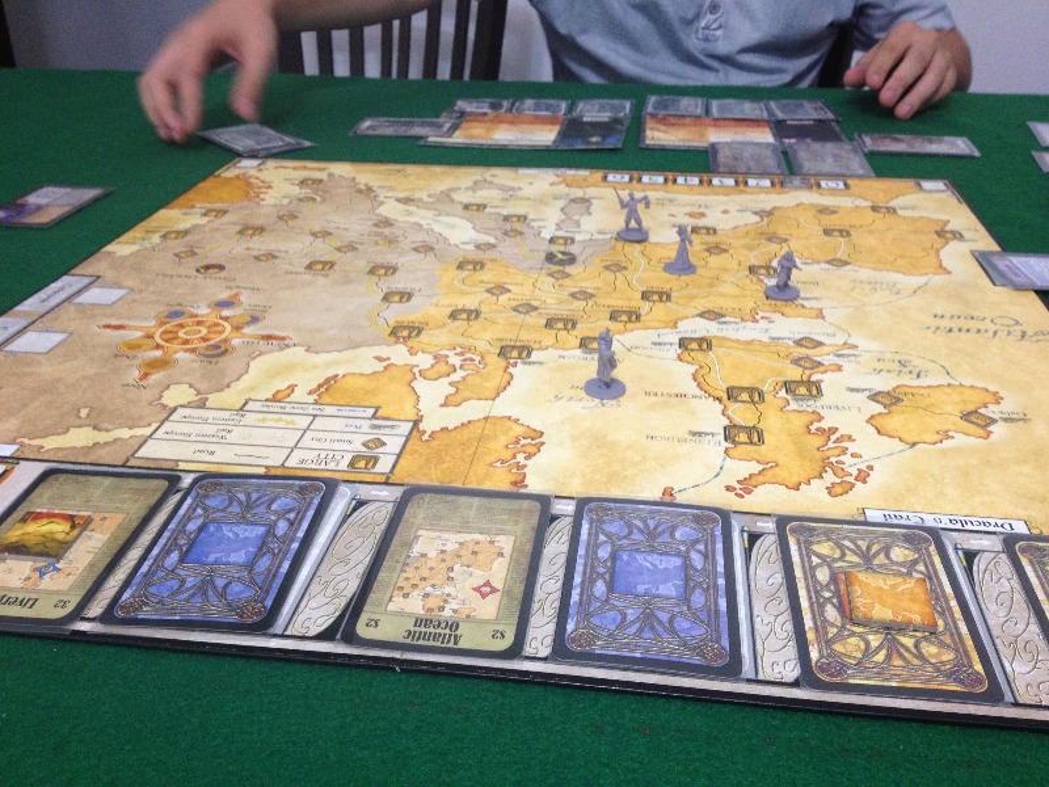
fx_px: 1061
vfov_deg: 40.7
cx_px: 524
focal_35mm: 35
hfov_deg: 52.6
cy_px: 394
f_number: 2.4
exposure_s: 1/20
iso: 160
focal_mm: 4.28
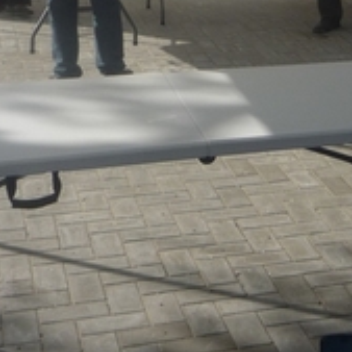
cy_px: -62
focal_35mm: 94
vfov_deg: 17.7
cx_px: 335
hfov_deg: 18.1
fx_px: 1081
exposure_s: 1/500
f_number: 5
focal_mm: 5.2
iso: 100
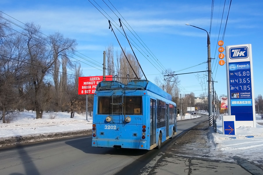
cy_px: 88
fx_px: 205
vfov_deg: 46.4
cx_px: 132
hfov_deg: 65.5
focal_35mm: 28
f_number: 8
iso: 125
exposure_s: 1/500
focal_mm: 10.4
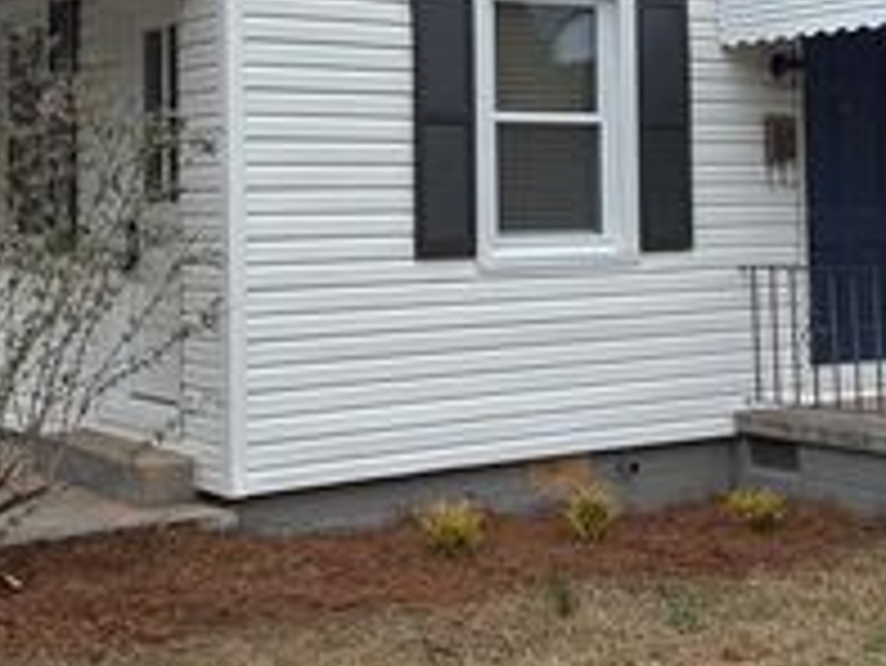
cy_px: 101
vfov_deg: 21.9
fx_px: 1690
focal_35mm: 66
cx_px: 400
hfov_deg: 29.4
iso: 80
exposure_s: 1/122
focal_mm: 5.96
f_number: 1.6
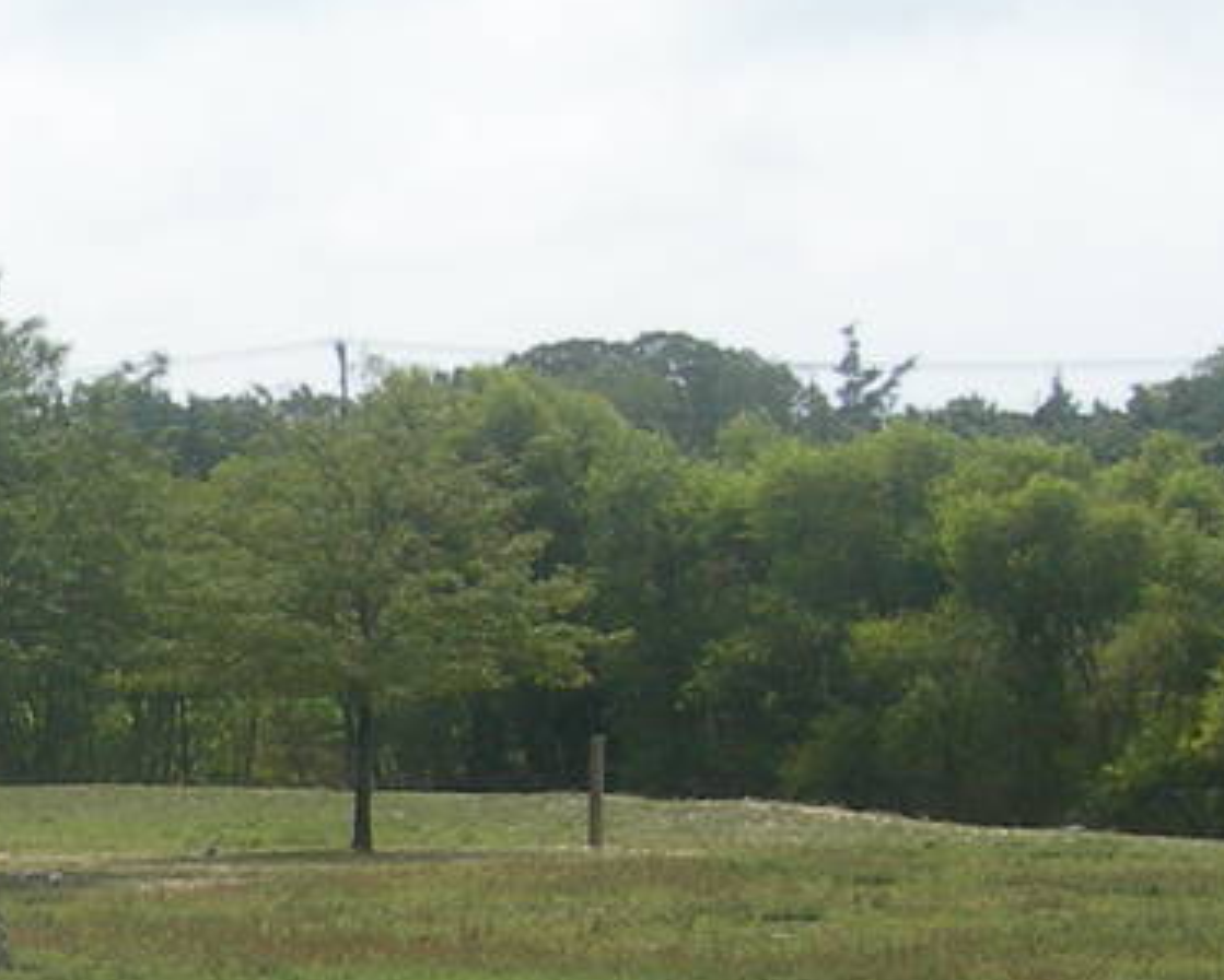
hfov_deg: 11.6
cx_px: -620
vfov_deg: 9.6
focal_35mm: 159
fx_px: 5764
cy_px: 1137
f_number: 4.8
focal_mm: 7.8
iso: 50
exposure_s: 1/689
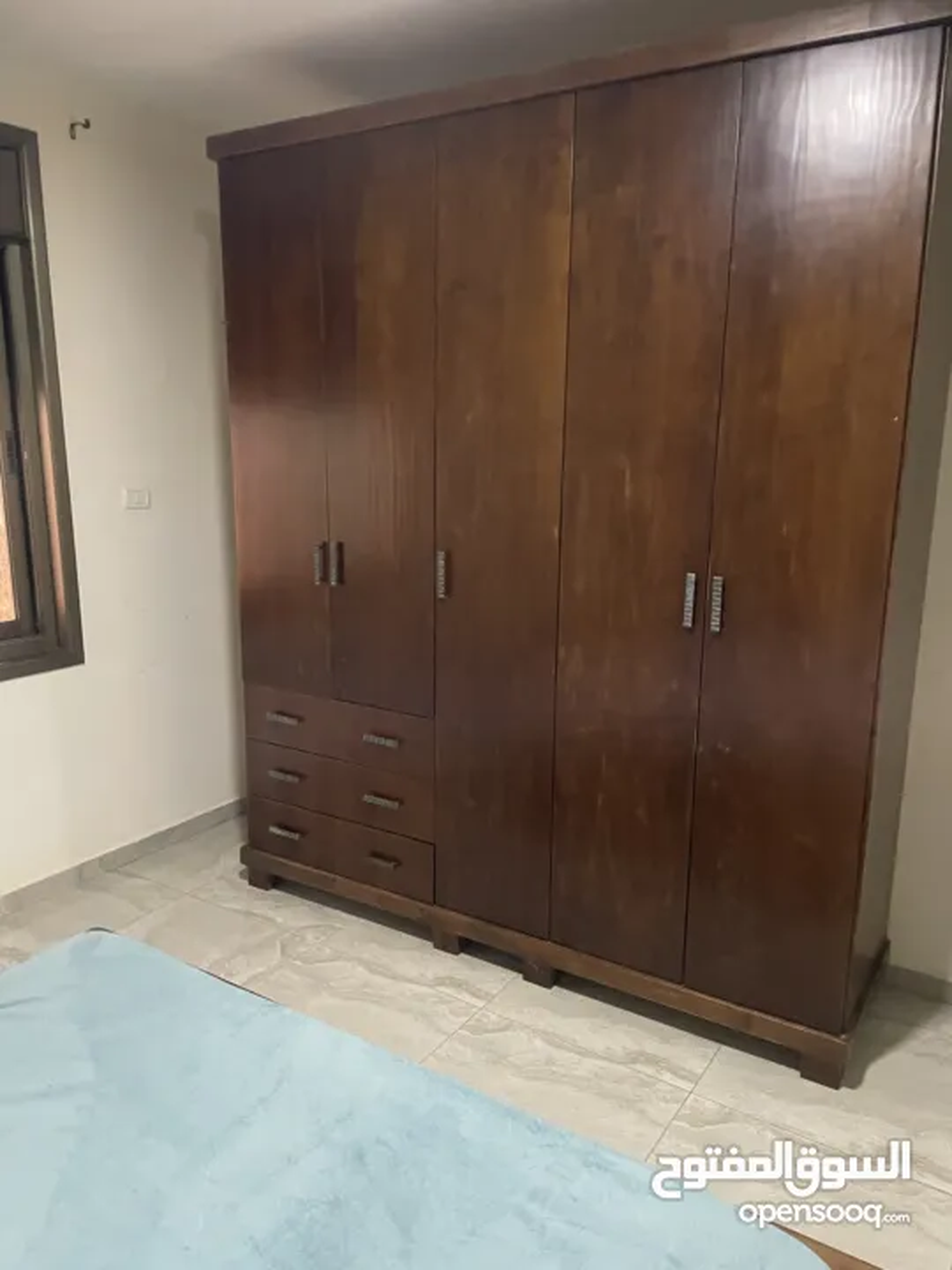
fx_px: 953
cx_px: 476
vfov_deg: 67.3
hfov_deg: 53.1
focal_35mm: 26
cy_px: 635
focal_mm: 4.2
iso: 800
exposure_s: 1/25
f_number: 1.6
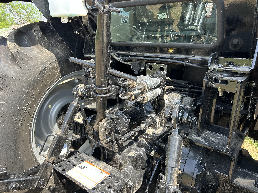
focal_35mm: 26
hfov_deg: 67.3
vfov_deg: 53.1
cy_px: 96
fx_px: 194
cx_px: 129
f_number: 1.5
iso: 50
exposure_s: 1/408
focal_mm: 5.7
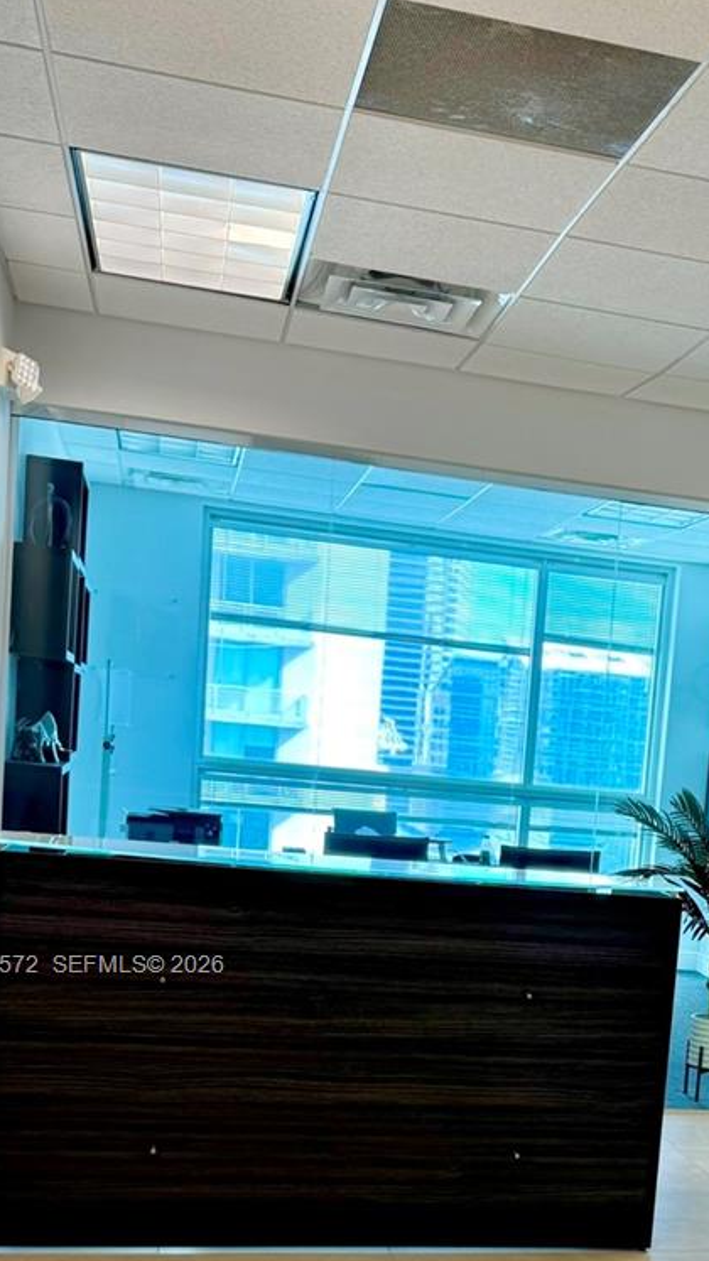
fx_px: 1404
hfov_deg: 27.1
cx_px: 672
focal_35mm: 42
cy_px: 967
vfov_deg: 46.4
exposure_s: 1/120
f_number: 1.78
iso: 64
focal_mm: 6.76
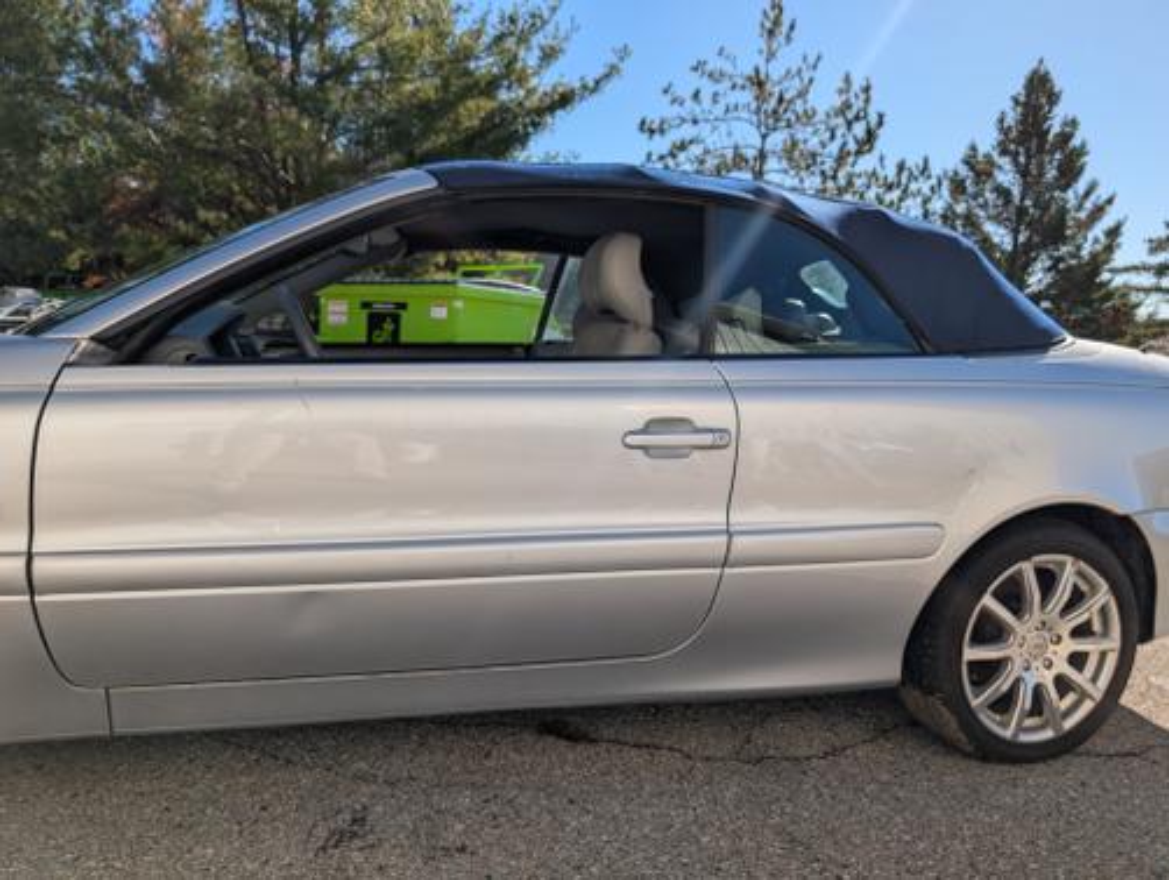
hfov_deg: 71.5
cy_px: 440
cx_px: 584
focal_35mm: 24
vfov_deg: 56.9
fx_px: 812
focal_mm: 6.9
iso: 21
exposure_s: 1/1103
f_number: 1.68
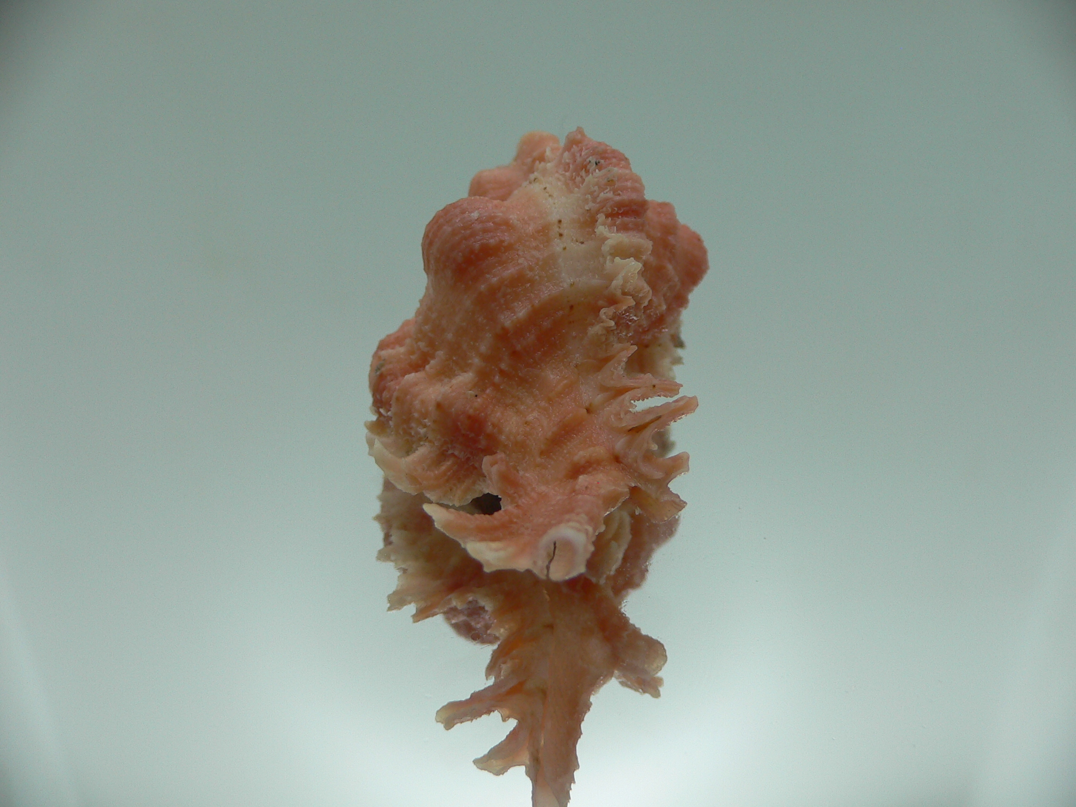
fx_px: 1088
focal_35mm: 35
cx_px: 538
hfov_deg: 52.6
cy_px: 404
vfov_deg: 40.7
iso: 80
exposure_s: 1/100
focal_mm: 4.6
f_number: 2.8
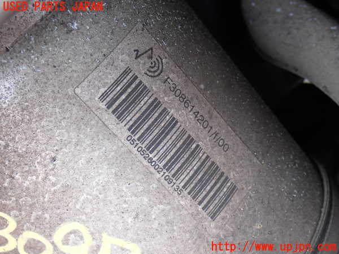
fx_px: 607
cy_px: 127
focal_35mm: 62
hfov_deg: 31.2
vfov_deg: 23.7
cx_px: 170
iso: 320
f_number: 3.6
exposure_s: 1/60
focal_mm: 11.09
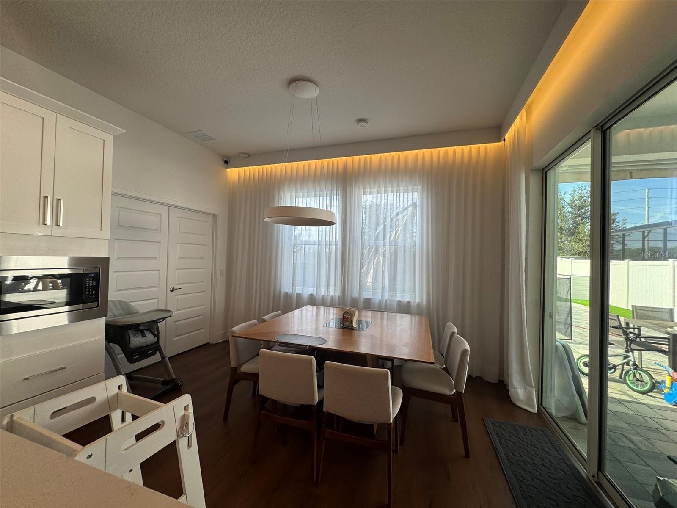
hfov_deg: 102.1
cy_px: 254
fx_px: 274
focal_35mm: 14
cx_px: 338
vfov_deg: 85.7
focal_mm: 2.22
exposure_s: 1/142
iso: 40
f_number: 2.2
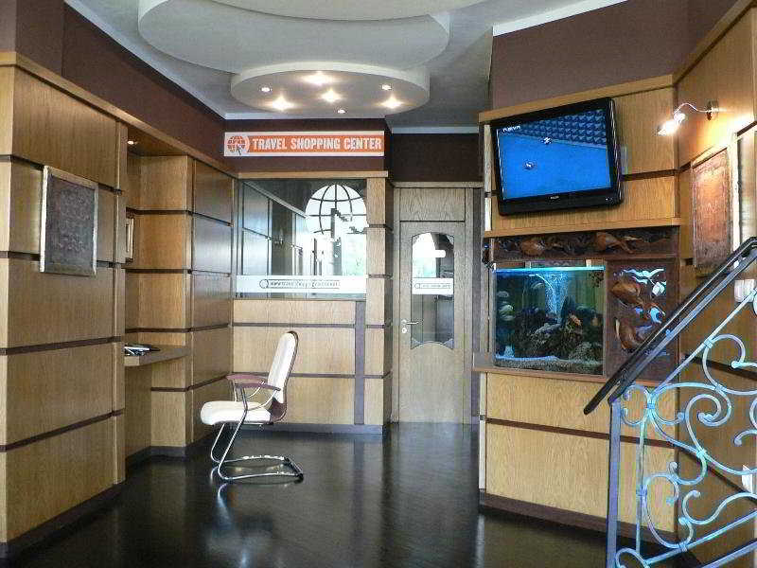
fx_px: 787
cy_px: 284
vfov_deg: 39.7
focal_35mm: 36
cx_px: 378
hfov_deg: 51.4
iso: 200
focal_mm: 6
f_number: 2.8
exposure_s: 1/15
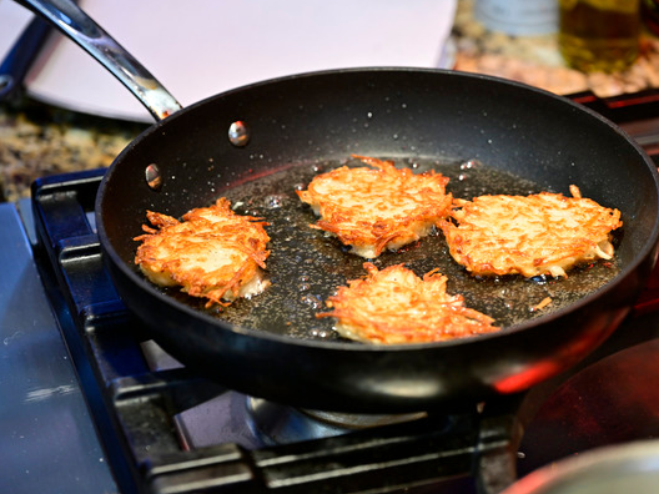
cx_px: 343
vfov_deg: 11.3
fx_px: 2494
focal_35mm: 131
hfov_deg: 15.1
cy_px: 246
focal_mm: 120
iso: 400
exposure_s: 1/50
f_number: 4.5
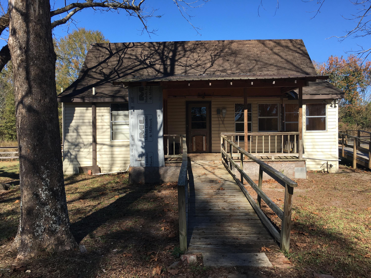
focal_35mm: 29
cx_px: 186
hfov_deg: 61.7
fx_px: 311
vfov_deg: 48.2
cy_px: 139
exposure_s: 1/1068
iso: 25
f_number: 2.2
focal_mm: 4.15
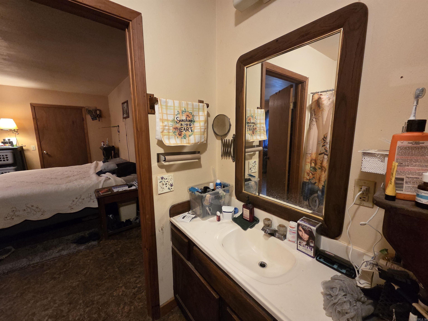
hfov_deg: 106.2
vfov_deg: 89.9
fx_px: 161
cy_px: 160
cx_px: 214
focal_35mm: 13
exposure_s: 1/60
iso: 1000
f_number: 2.2
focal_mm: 2.2
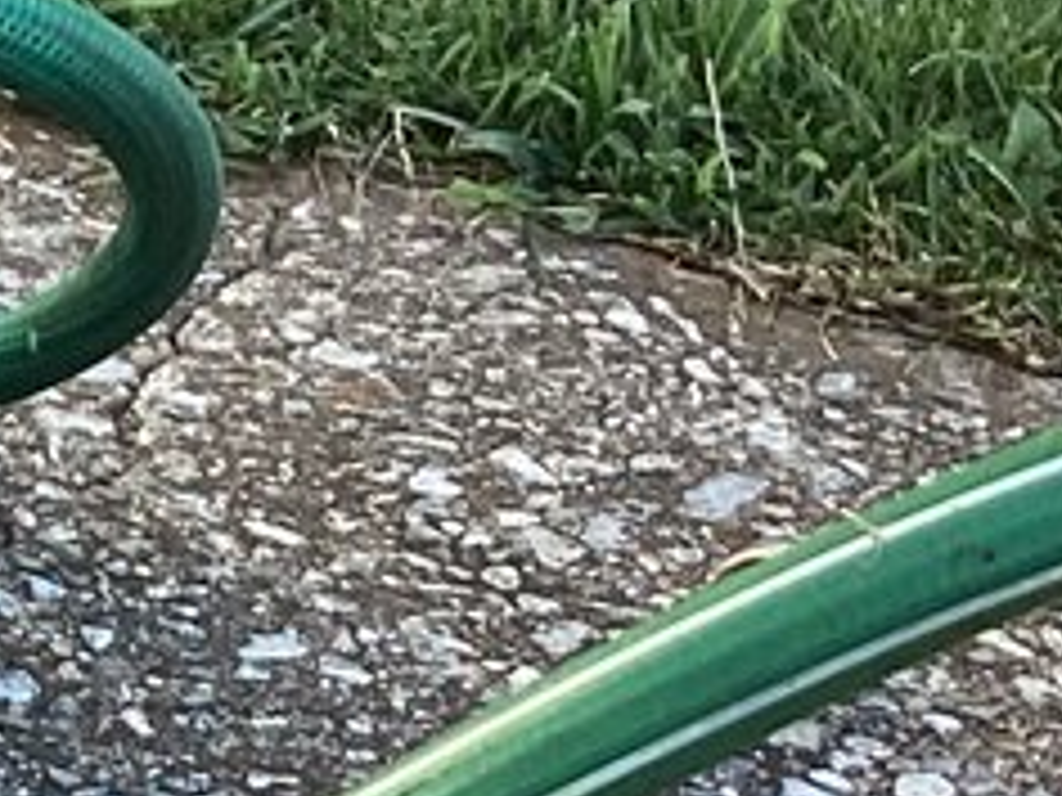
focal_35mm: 199
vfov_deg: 7.3
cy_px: 1239
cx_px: -1289
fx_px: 6105
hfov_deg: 9.1
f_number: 2.4
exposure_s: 1/111
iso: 25
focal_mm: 3.3
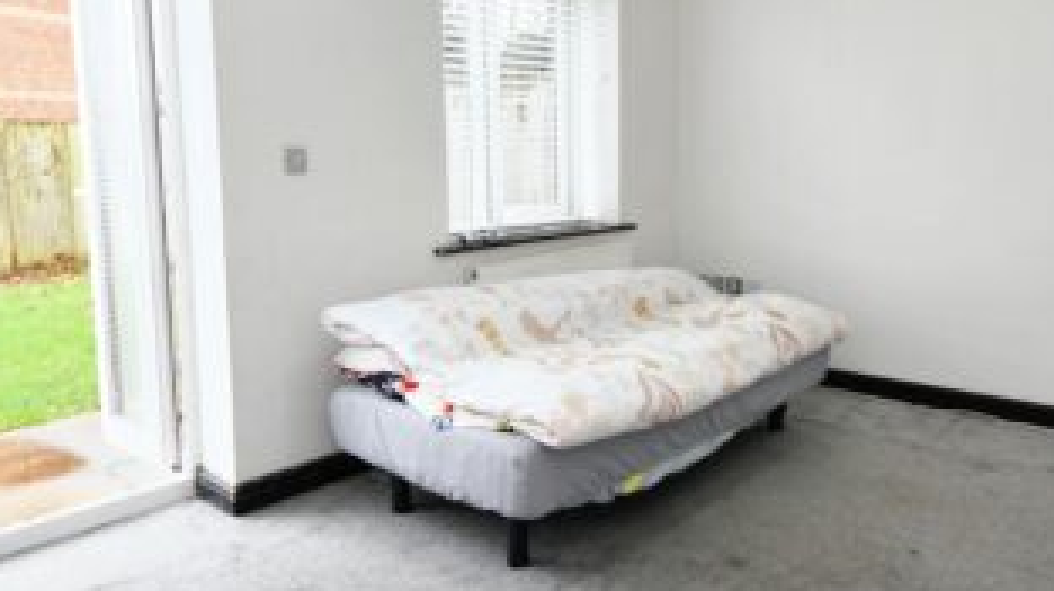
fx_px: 810
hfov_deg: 66.1
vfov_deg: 39.9
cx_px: 507
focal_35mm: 29
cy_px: 228
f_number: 3.5
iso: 100
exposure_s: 1/20
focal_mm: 10
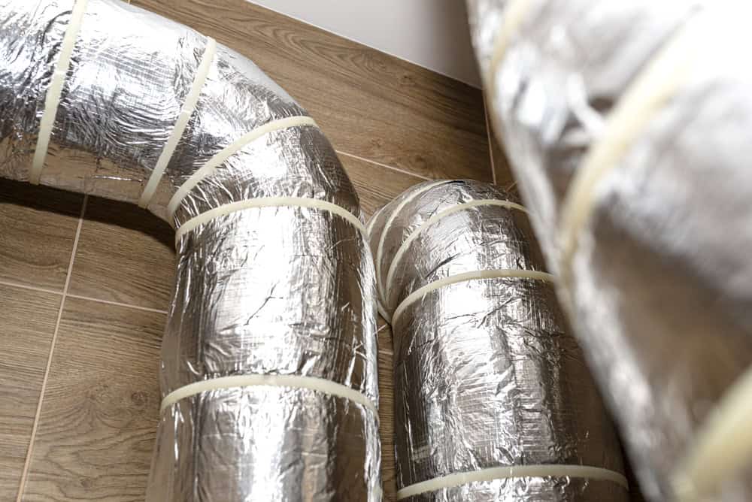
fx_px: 732
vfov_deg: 37.9
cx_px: 376
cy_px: 251
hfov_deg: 54.4
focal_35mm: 35
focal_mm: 35
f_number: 5.6
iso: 100
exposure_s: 1/60
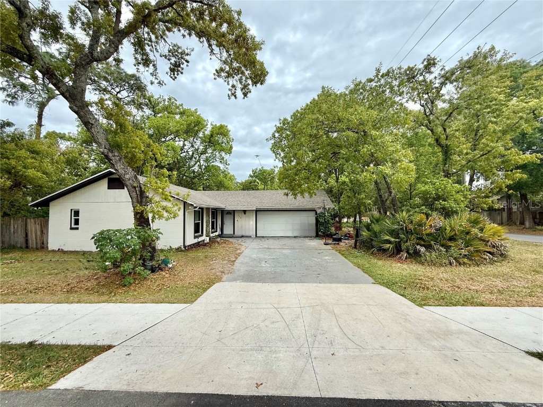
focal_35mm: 14
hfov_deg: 102.1
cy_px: 204
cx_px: 272
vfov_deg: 85.7
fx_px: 220
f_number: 2.2
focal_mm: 2.22
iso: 50
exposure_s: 1/1017
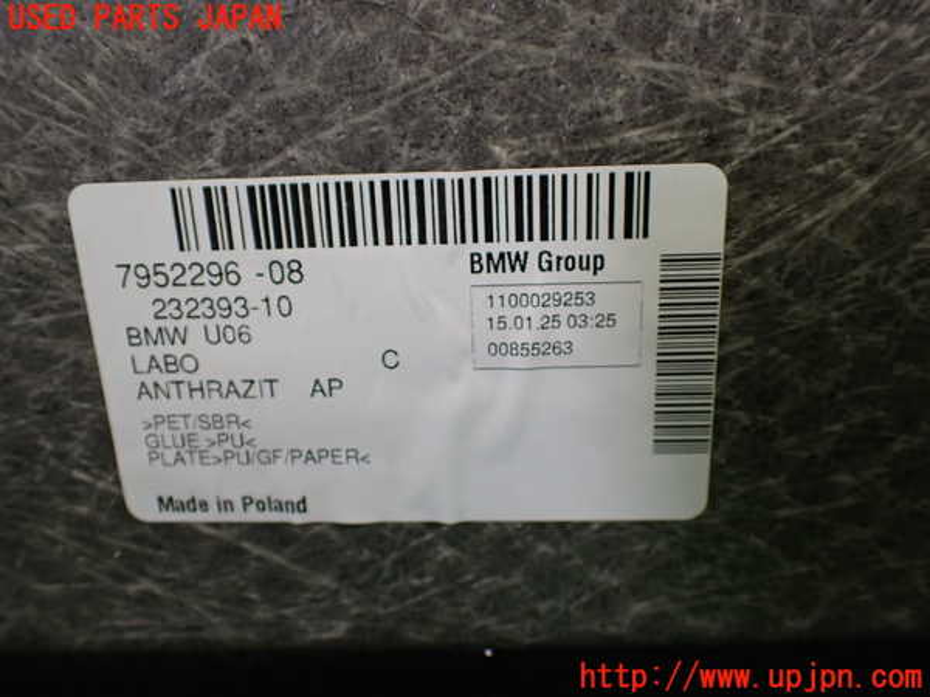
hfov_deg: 60.0
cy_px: 348
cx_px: 465
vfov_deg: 46.8
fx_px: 806
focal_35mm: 30
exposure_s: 1/125
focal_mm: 5.4
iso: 200
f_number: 2.3
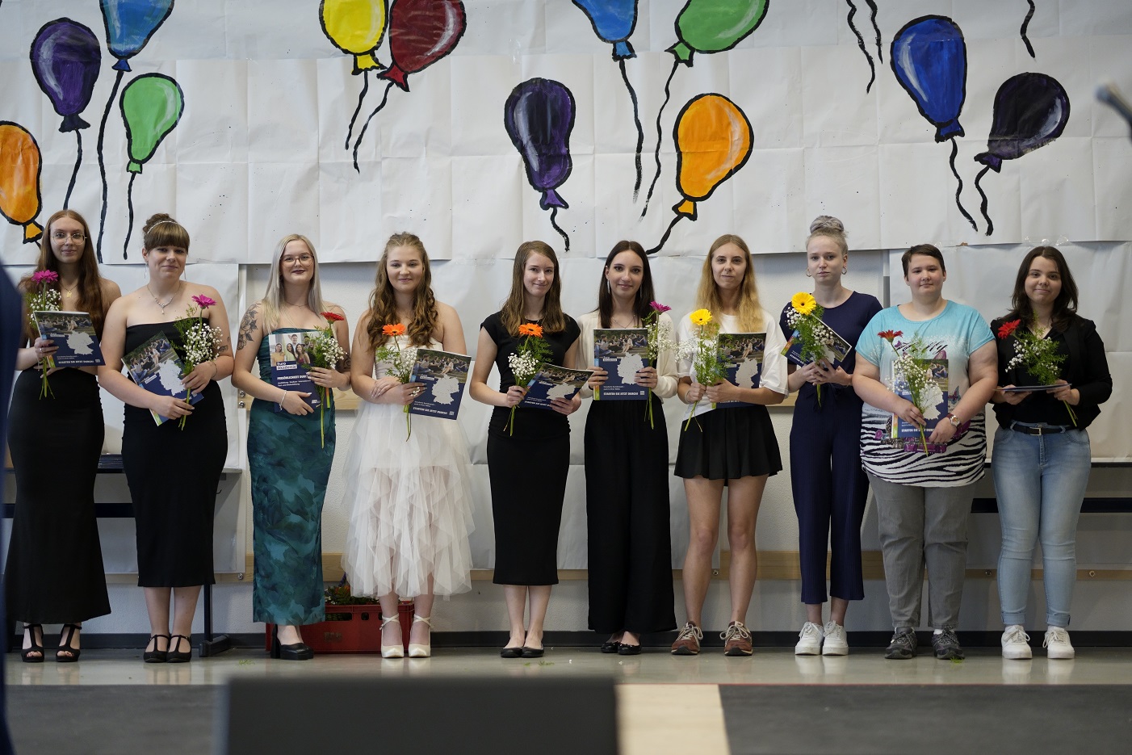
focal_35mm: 85
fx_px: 2673
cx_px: 566
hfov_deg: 23.9
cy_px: 378
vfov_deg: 16.1
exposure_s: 1/1250
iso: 1000
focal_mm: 85
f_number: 1.6
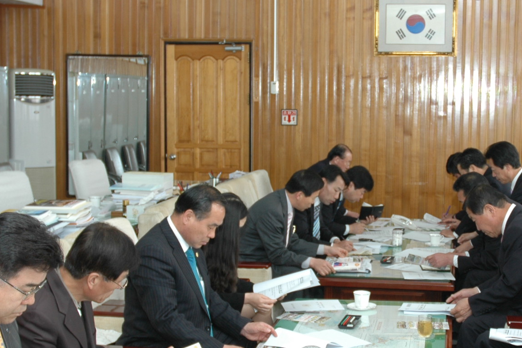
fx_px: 928
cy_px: 223
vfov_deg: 21.2
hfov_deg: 31.1
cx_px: 356
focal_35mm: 64
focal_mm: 22
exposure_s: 1/100
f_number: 5
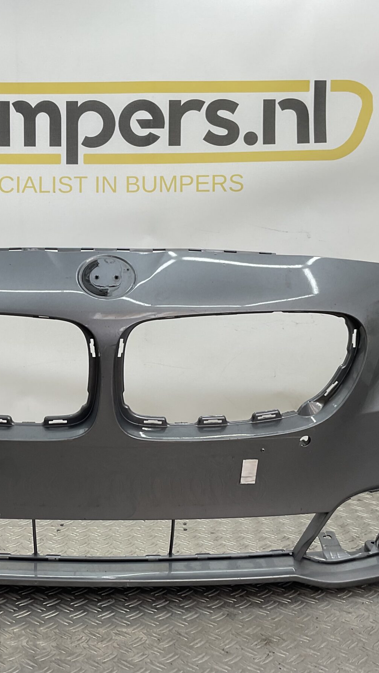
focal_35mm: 45
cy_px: 347
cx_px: 91
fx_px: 804
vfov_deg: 45.5
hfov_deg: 26.2
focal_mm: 3
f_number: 1.8
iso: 16
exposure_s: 1/112
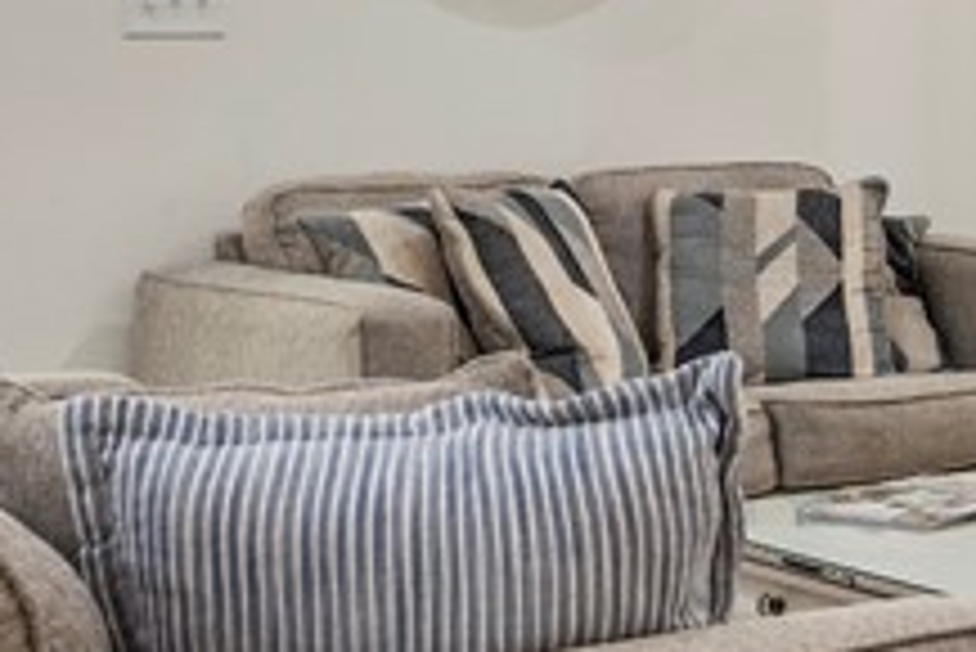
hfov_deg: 17.9
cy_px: -11
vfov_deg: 13.4
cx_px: 1484
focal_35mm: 101
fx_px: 2740
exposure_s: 1/2
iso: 400
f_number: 6.3
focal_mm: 20.2
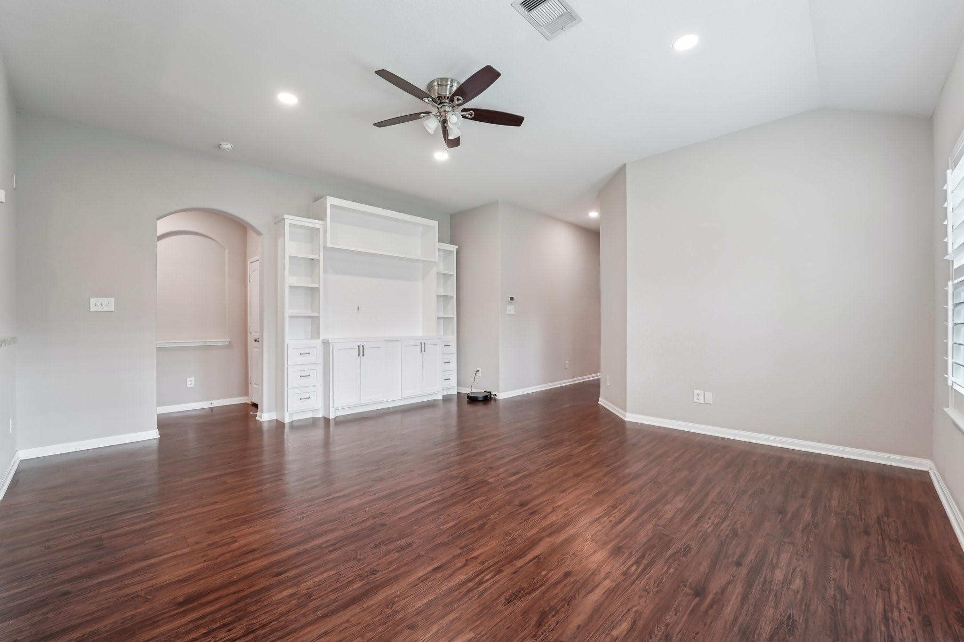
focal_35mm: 14
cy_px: 321
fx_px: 375
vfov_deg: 81.2
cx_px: 482
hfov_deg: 104.3
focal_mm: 14
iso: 500
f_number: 8
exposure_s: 1/15
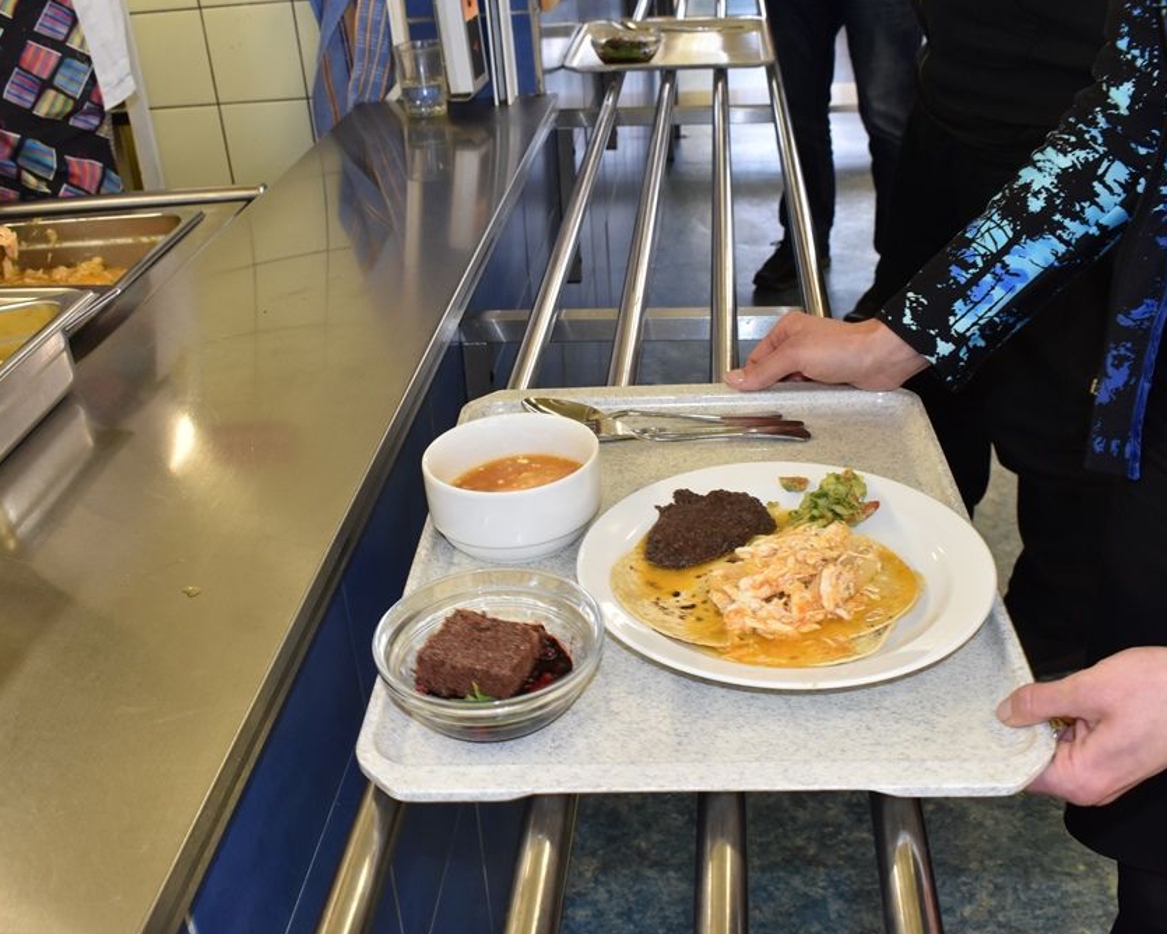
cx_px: 545
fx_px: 1312
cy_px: 459
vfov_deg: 39.2
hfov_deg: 47.9
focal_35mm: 38
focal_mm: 22
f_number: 8
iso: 1000
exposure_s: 1/60
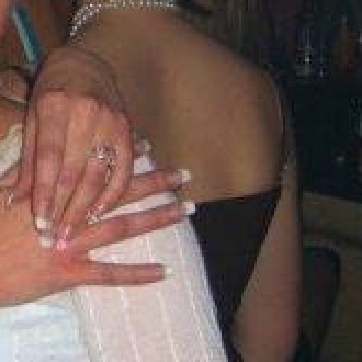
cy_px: 118
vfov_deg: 14.3
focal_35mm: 122
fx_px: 1443
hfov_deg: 13.7
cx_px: -134
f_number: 2.8
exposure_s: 1/60
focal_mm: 7.9
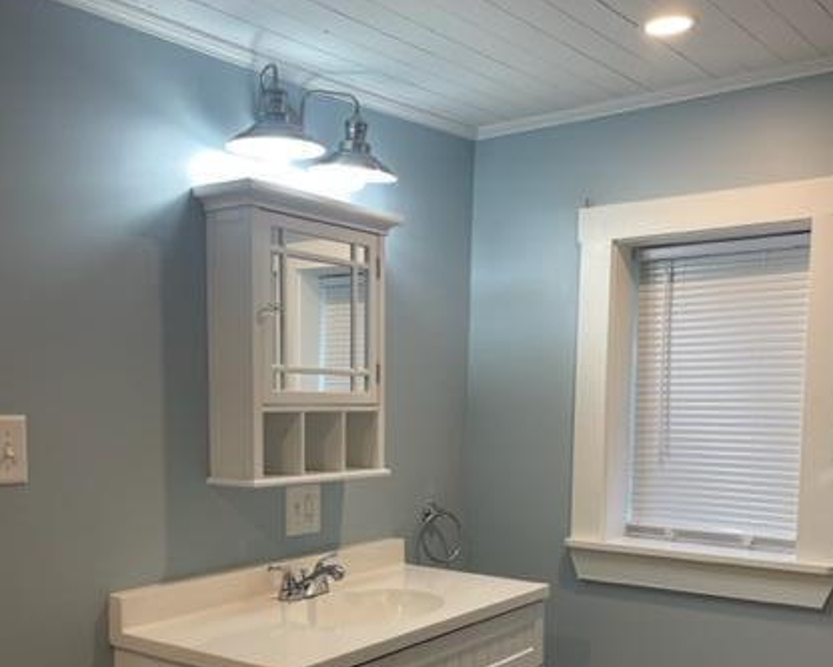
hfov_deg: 46.8
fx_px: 962
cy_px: 493
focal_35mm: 39
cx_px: 414
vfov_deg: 37.4
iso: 64
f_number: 1.6
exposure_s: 1/120
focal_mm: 5.1
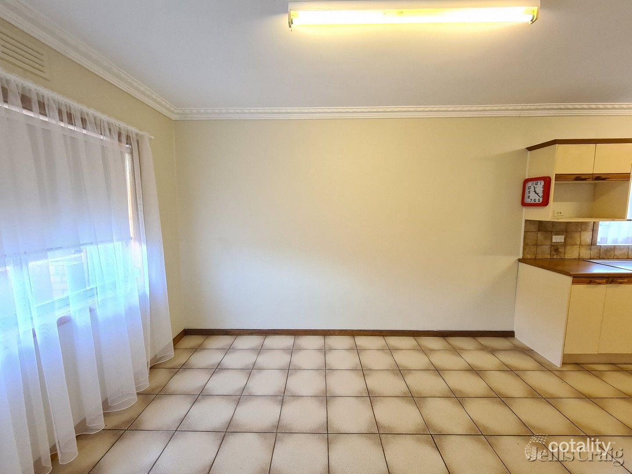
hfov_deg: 106.2
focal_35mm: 13
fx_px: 237
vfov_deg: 89.9
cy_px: 237
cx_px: 316
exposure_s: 1/50
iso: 400
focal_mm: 2.22
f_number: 2.2
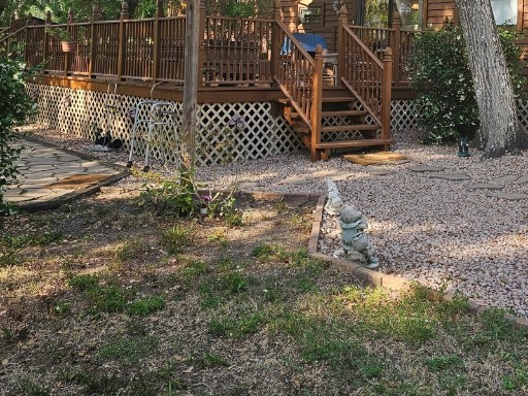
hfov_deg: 40.9
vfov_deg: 30.0
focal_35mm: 46
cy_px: 30
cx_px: 330
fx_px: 702
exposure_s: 1/180
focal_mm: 6.3
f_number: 1.7
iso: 25
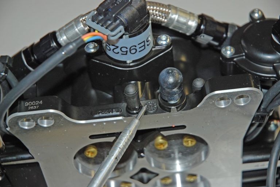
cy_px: 94
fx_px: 818
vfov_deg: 13.1
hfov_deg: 19.4
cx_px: 140
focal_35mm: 105
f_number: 4.5
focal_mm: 70
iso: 200
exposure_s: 1/60
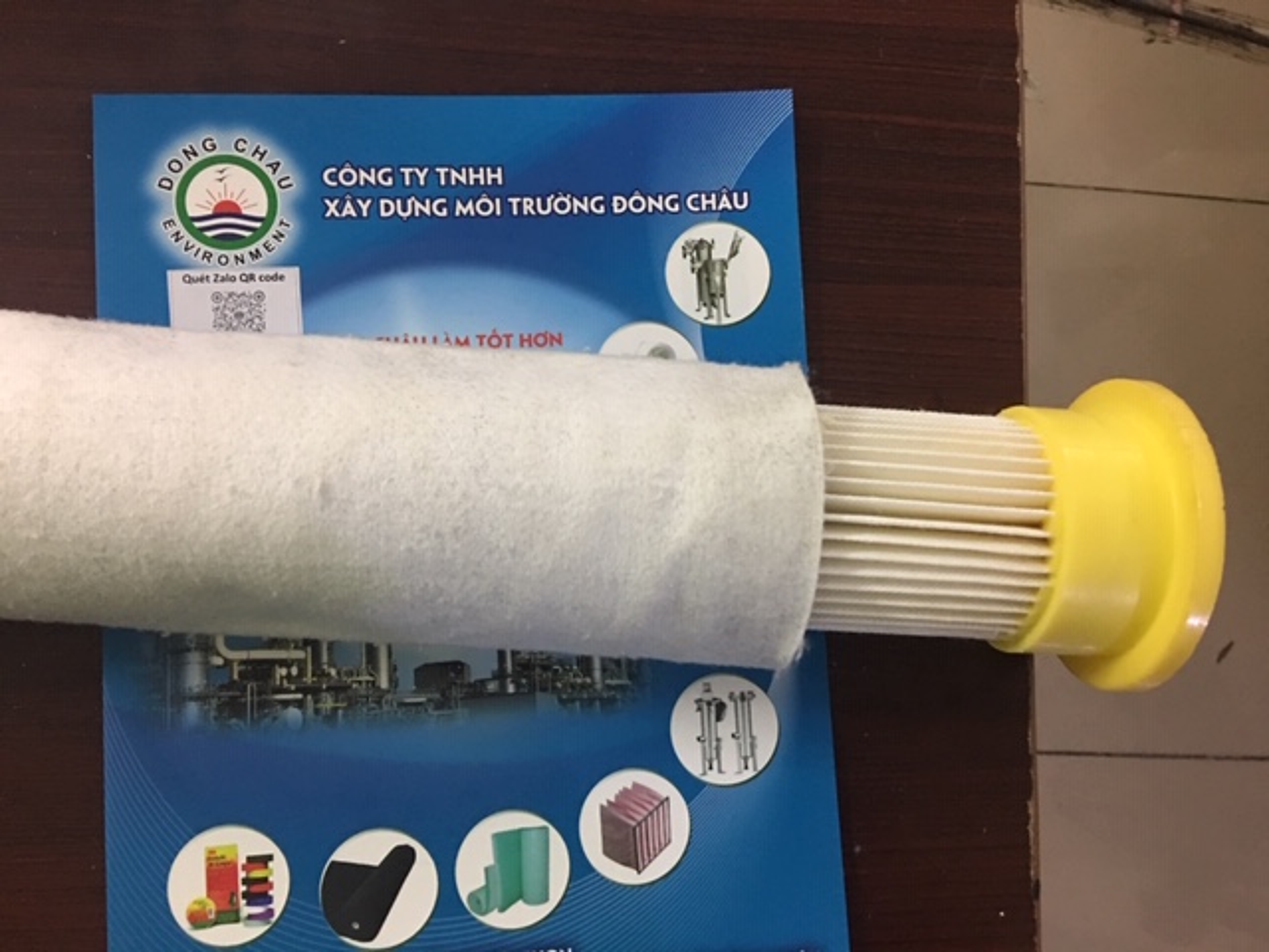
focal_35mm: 29
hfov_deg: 61.7
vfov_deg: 48.2
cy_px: 476
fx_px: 1063
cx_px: 634
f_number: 2.2
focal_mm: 4.15
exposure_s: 1/8
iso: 100
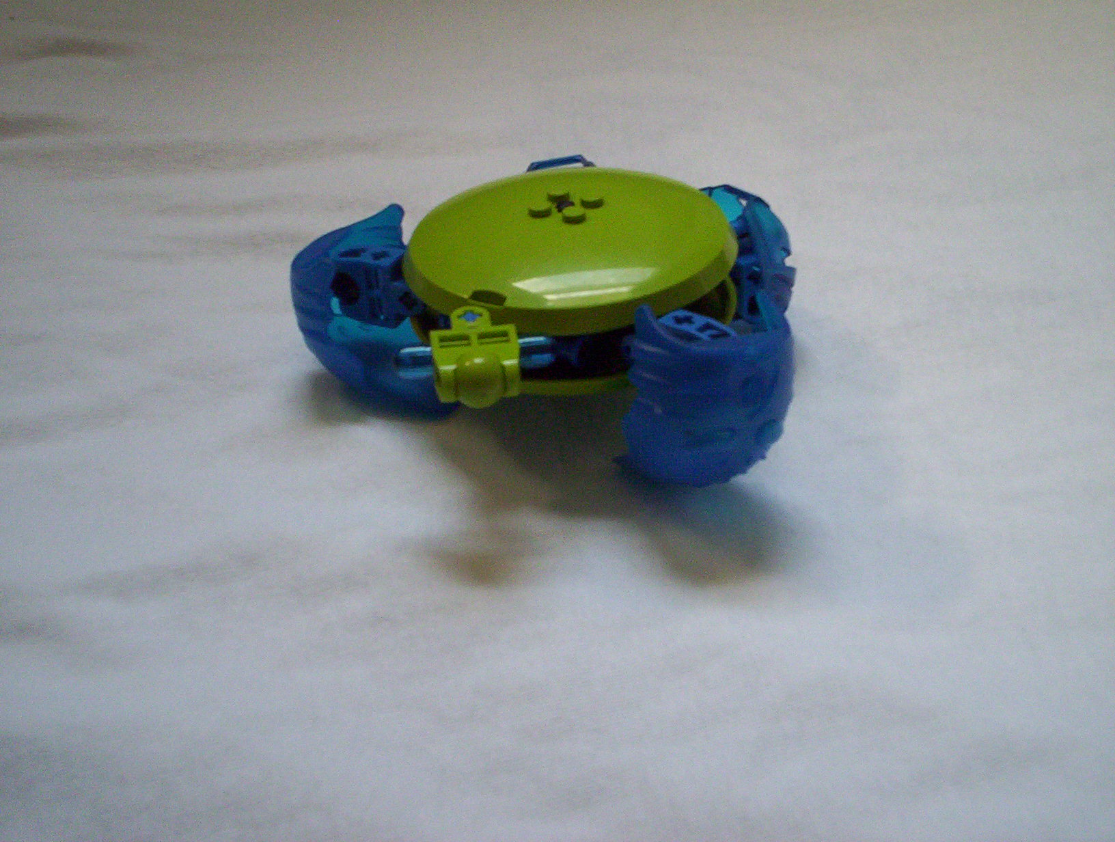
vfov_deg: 37.9
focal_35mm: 38
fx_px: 1227
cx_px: 558
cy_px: 421
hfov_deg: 48.9
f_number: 4.5
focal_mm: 4.99
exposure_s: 1/19.3
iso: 200
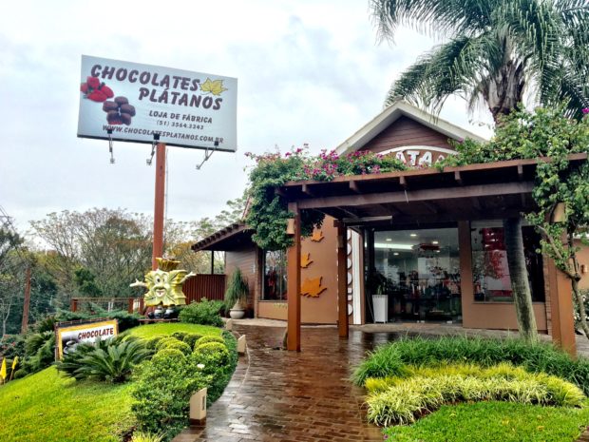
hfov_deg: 61.7
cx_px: 294
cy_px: 221
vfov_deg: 48.2
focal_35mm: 29
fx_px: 493
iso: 25
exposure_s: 1/262
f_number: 2.2
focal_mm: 4.15
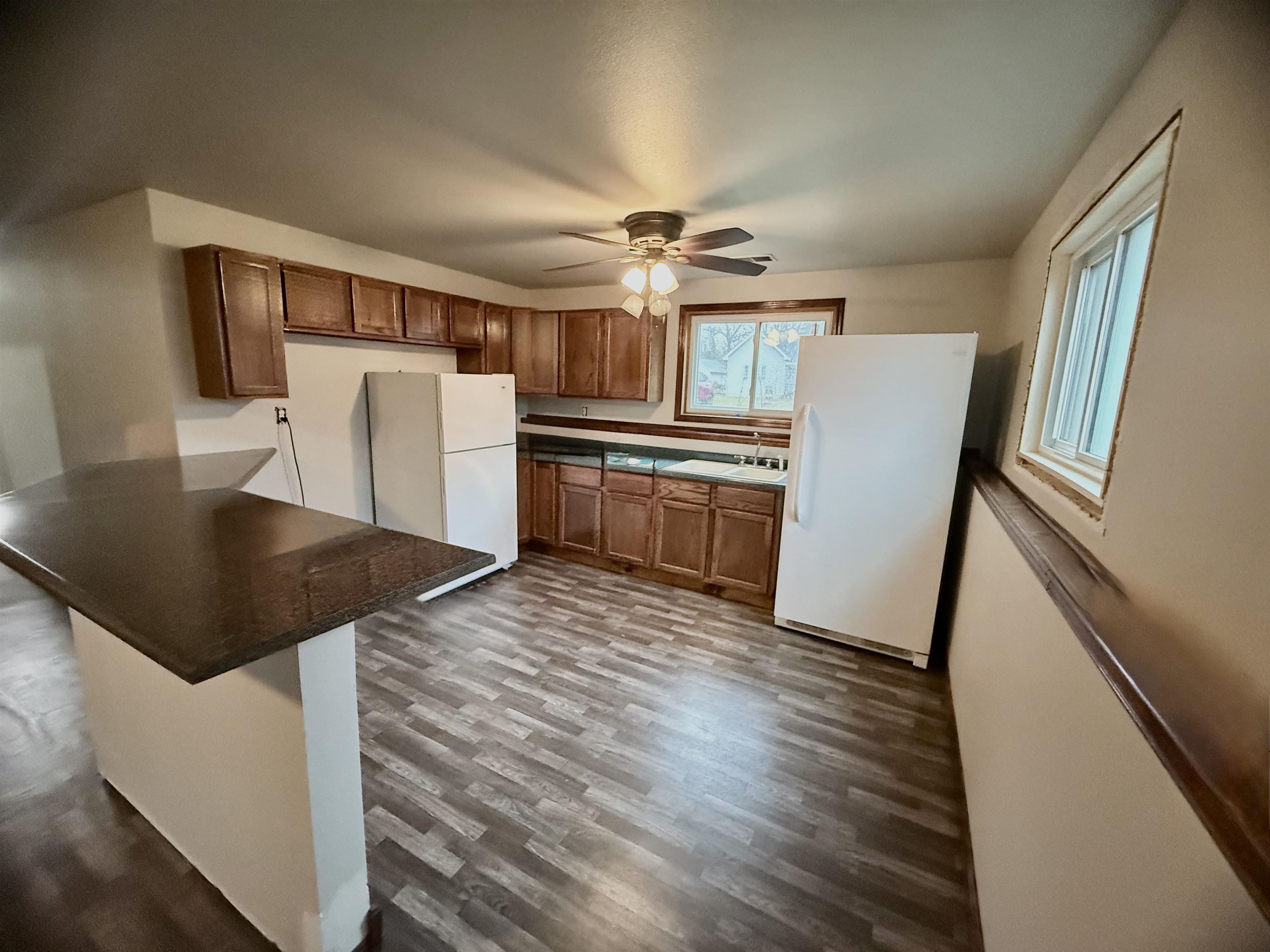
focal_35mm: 14
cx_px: 635
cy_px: 476
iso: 800
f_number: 2.2
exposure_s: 1/60
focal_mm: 2.22
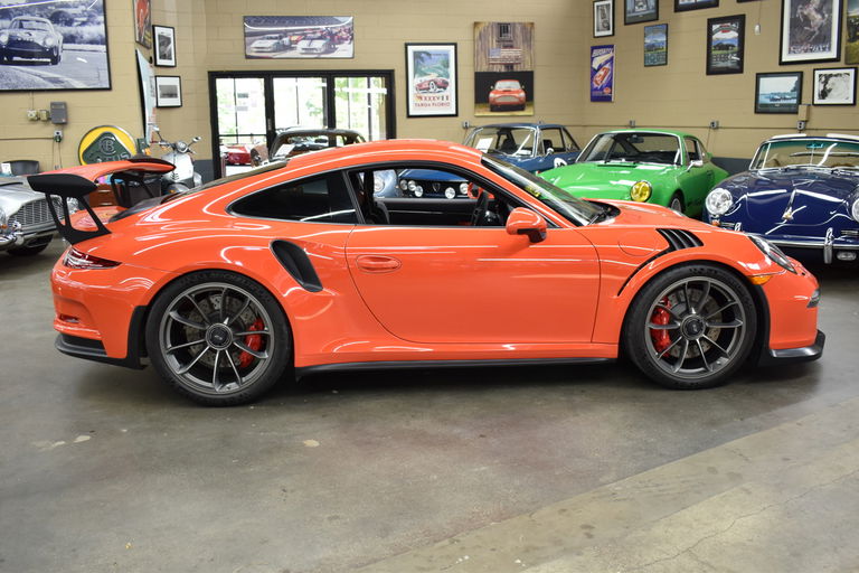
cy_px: 286
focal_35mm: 33
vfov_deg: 40.0
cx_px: 430
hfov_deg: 57.2
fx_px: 787
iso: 450
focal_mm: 22
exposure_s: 1/40
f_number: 3.8
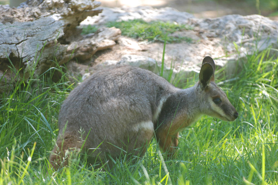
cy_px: 93
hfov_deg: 5.7
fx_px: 2803
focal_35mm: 363
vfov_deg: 3.8
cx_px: 140
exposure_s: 1/160
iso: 400
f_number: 5.3
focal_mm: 240
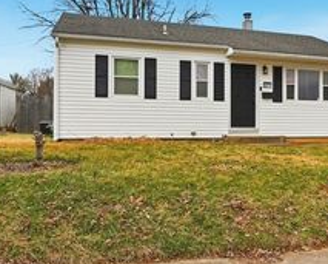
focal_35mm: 33
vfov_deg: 44.2
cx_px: 219
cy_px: 95
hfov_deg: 53.1
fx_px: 321
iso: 100
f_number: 4
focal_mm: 10
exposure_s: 1/4000
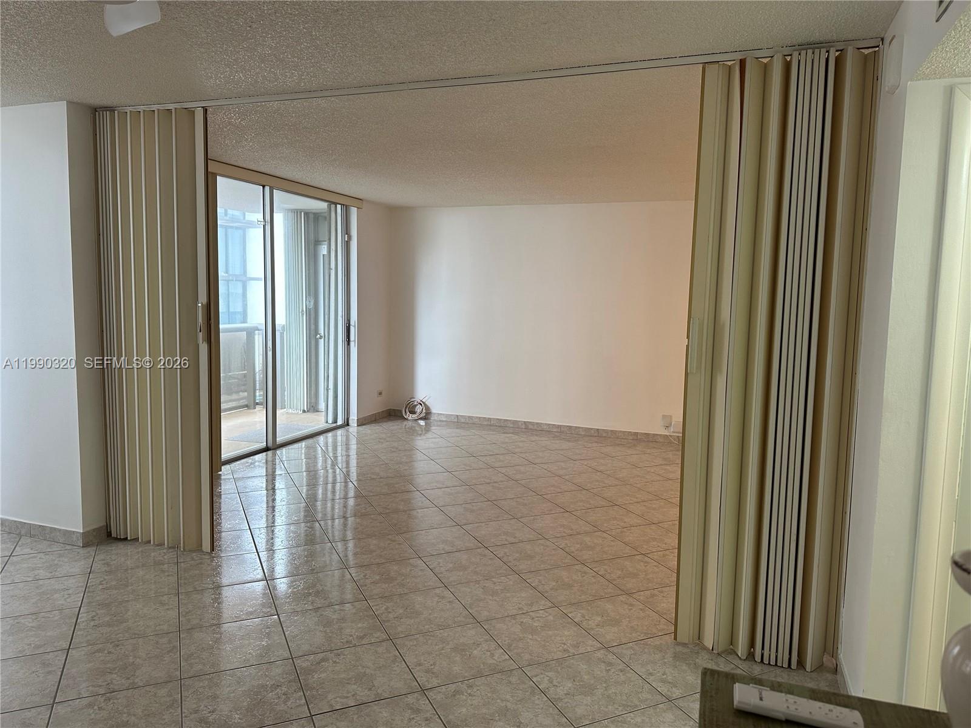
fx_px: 673
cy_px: 364
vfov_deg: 56.8
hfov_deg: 71.6
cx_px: 486
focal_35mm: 24
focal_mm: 6.86
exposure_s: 1/120
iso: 160
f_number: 1.78
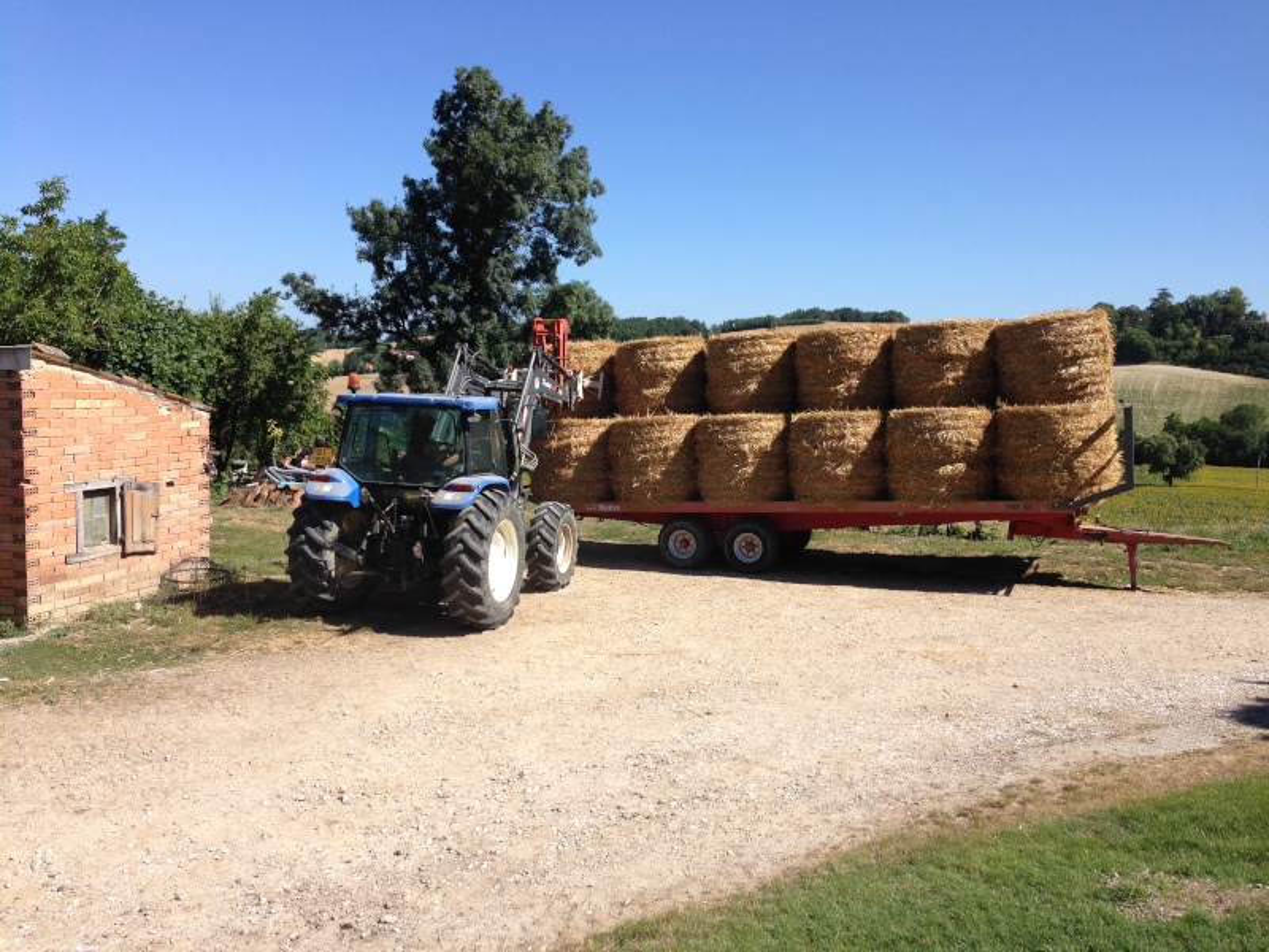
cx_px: 634
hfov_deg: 55.4
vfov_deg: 42.9
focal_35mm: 33
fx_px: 1210
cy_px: 476
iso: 50
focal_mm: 4.12
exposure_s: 1/1355
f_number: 2.4
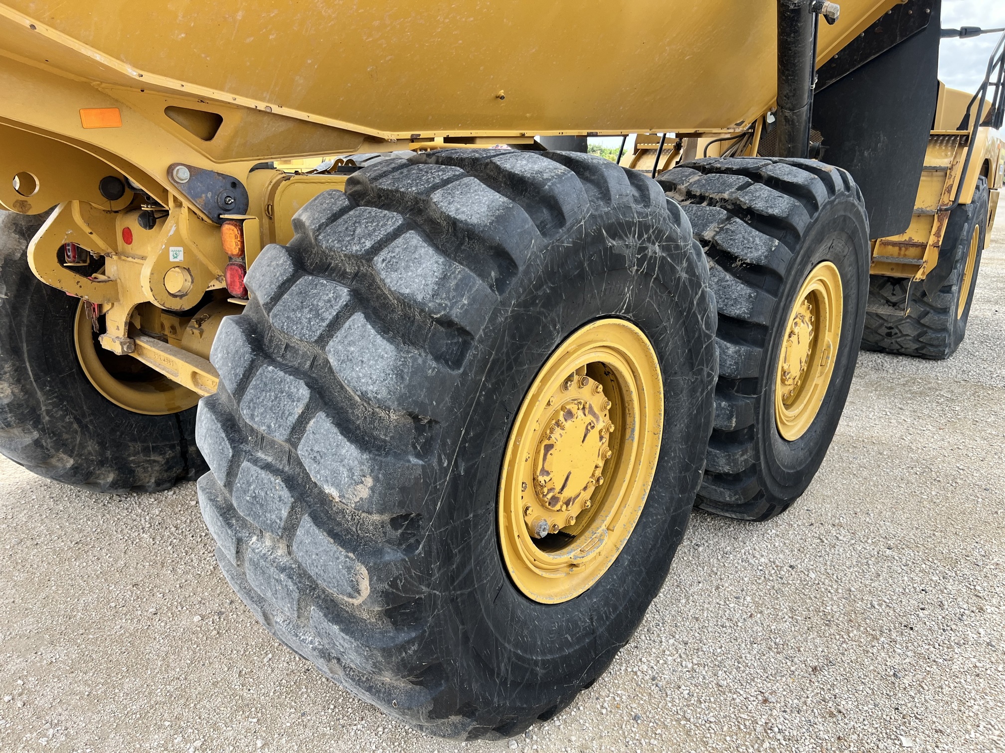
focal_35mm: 26
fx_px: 755
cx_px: 502
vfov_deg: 53.1
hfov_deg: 67.3
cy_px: 376
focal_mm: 5.7
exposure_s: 1/924
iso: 50
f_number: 1.5
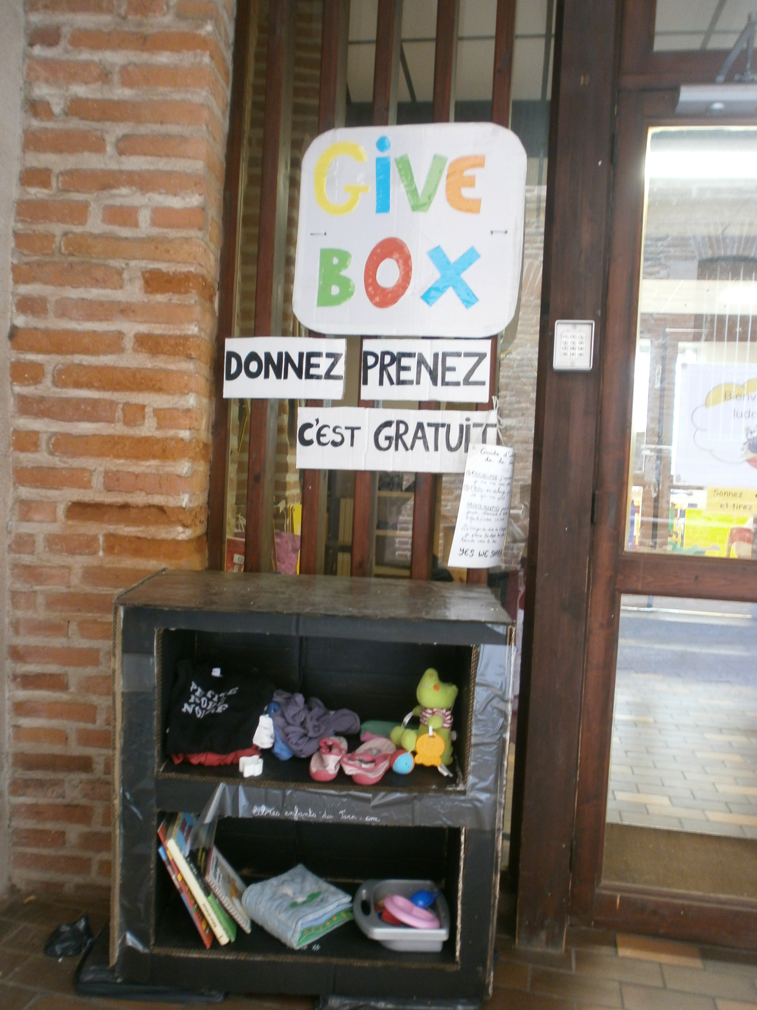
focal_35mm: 27
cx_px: 378
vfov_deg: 65.3
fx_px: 787
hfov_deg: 51.4
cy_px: 505
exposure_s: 1/5
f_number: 2.9
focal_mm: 4.8
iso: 125
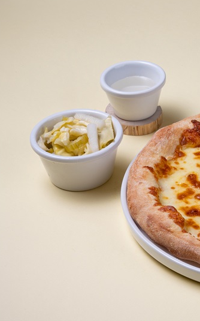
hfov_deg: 6.6
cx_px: 278
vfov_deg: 10.6
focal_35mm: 198
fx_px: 1728
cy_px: 179
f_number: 11
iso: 125
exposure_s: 1/125
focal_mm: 70
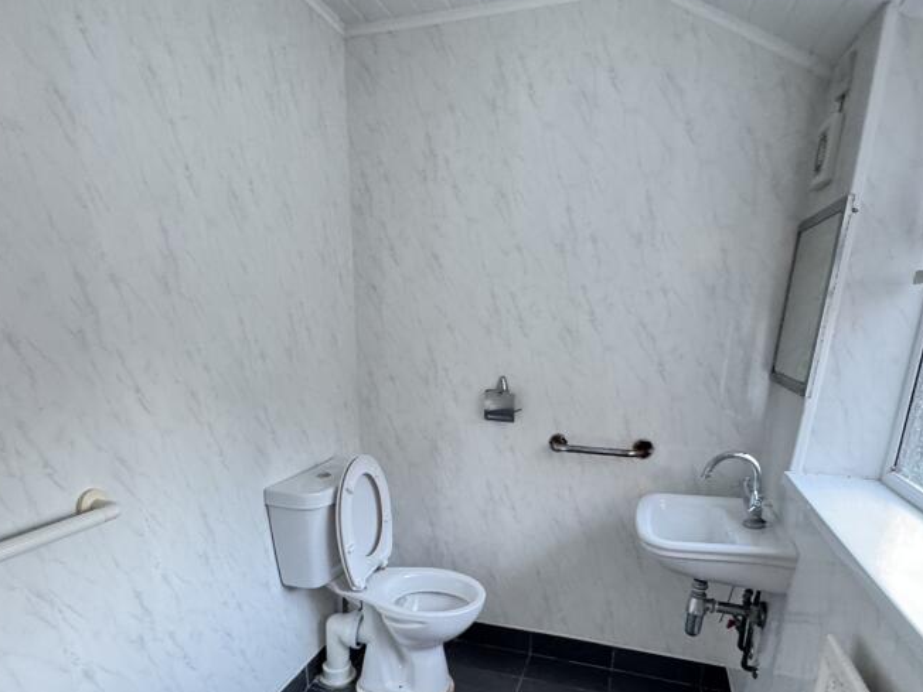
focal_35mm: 22
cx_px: 456
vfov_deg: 58.6
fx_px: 587
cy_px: 498
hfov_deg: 76.4
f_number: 2.2
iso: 640
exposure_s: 1/50
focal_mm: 2.22
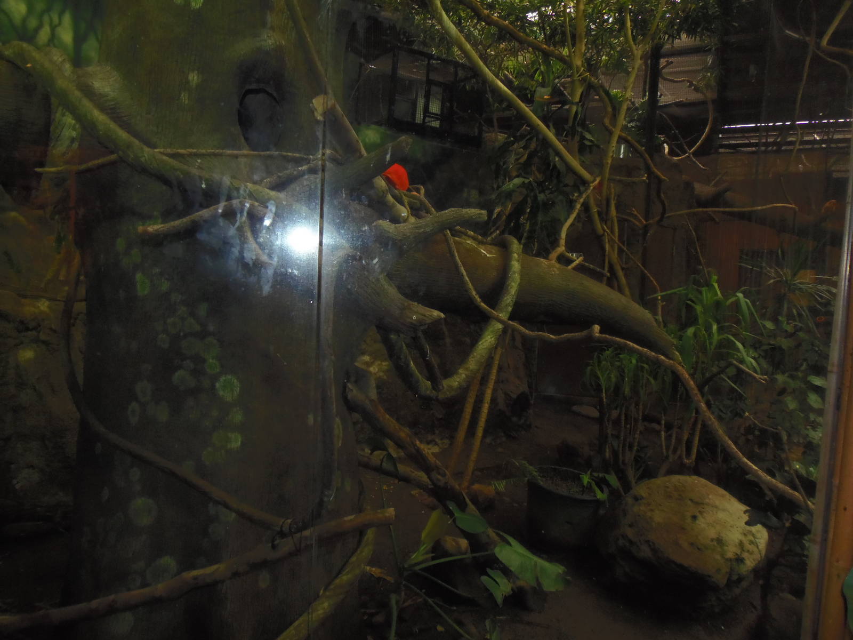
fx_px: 591
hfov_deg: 71.6
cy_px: 320
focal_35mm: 24
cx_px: 426
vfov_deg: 56.8
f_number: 2.9
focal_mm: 4.3
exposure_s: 1/30
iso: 200
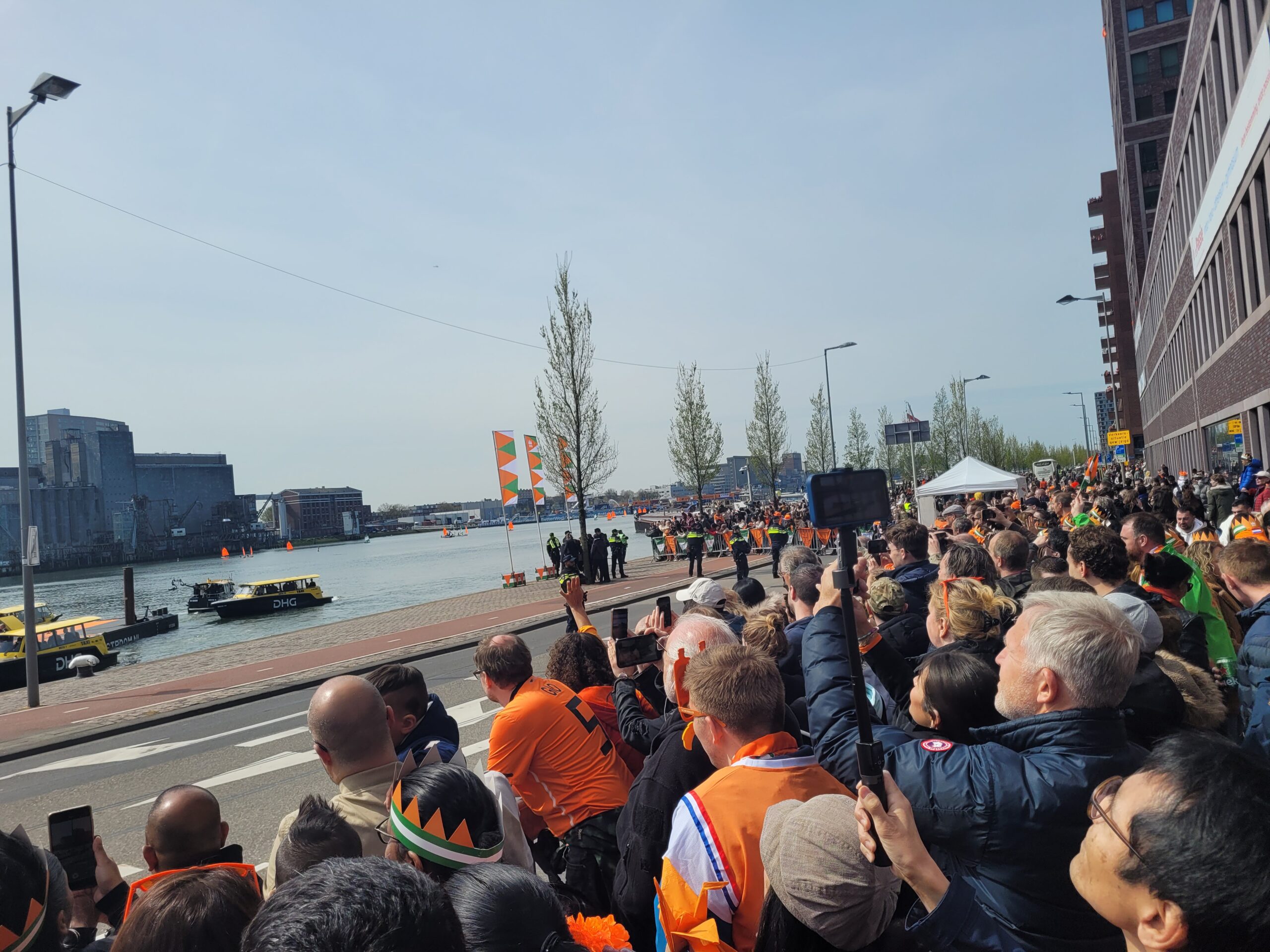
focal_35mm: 26
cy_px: 476
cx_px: 635
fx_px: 954
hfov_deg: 67.3
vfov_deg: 53.1
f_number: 1.8
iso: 40
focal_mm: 5.4
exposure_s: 1/3589
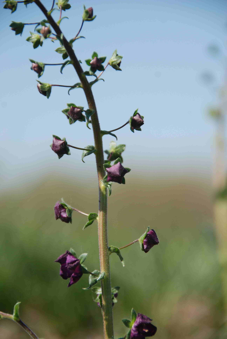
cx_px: 114
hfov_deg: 4.6
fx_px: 2829
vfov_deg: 6.9
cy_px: 170
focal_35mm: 300
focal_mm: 200
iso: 200
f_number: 5.6
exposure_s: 1/800
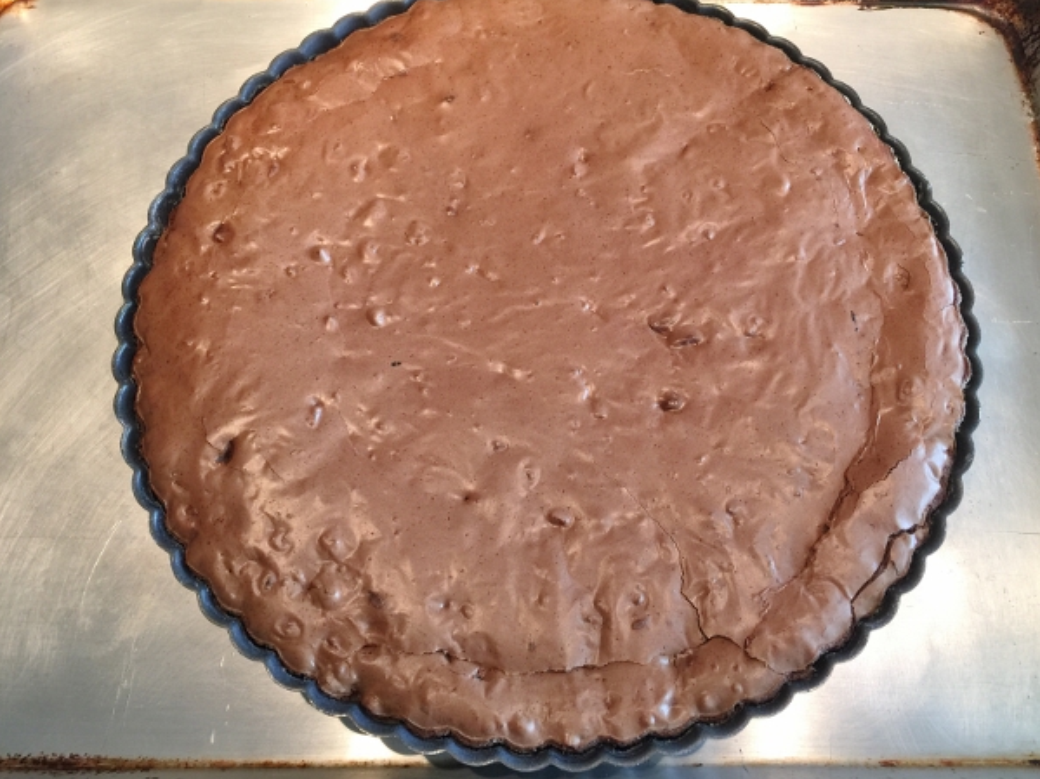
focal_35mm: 31
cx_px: 550
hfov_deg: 58.3
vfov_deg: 45.4
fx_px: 931
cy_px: 368
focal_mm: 4.15
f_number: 2.2
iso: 32
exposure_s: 1/30
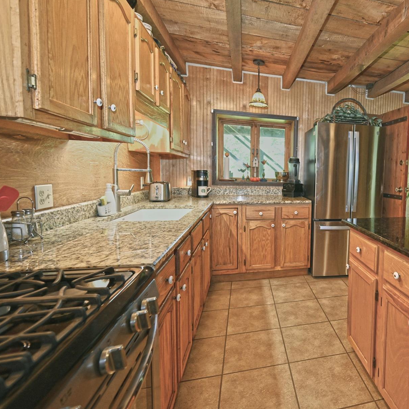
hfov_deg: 68.7
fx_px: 267
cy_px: 194
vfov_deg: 74.8
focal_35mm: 20
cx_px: 319
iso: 900
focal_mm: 14
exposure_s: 1/60
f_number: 4
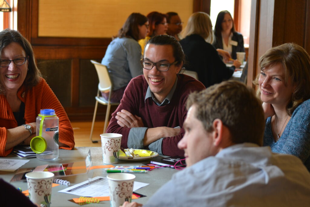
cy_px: 104
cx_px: 155
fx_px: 710
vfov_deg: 16.6
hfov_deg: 24.6
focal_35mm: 82
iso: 400
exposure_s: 1/40
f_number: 4
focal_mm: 55
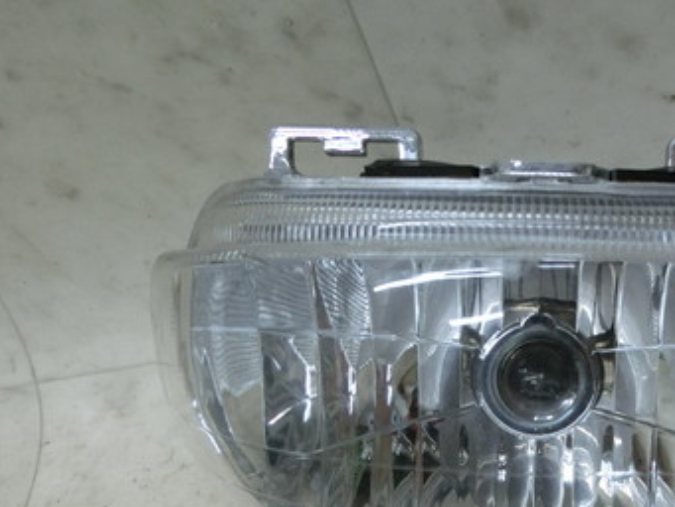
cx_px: 540
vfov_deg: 31.8
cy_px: 426
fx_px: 858
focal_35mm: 44
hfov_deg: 41.1
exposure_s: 1/125
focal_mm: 4.5
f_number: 3.5
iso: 250
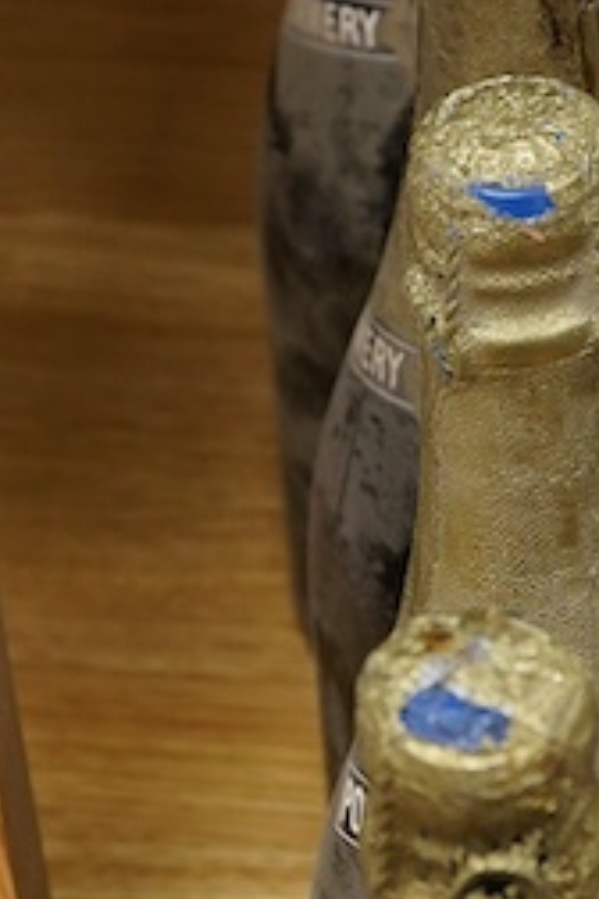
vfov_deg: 12.8
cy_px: 539
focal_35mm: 161
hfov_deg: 8.5
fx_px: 4018
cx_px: 499
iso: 1250
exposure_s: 1/125
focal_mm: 30
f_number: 7.1
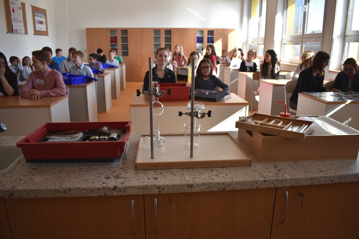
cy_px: 120
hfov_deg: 67.4
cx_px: 180
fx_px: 269
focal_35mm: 27
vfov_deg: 47.9
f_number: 4
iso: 100
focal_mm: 18
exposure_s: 1/60
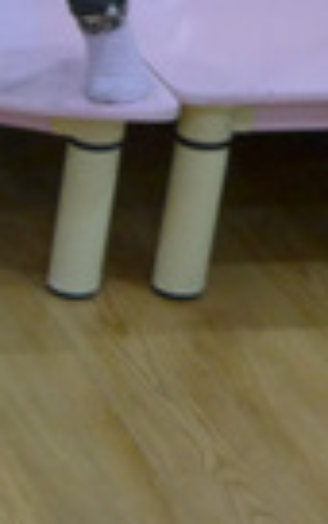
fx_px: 2489
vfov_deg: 11.8
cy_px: 578
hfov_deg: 6.8
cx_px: -652
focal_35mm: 174
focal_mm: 6.9
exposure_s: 1/250
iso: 320
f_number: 1.6
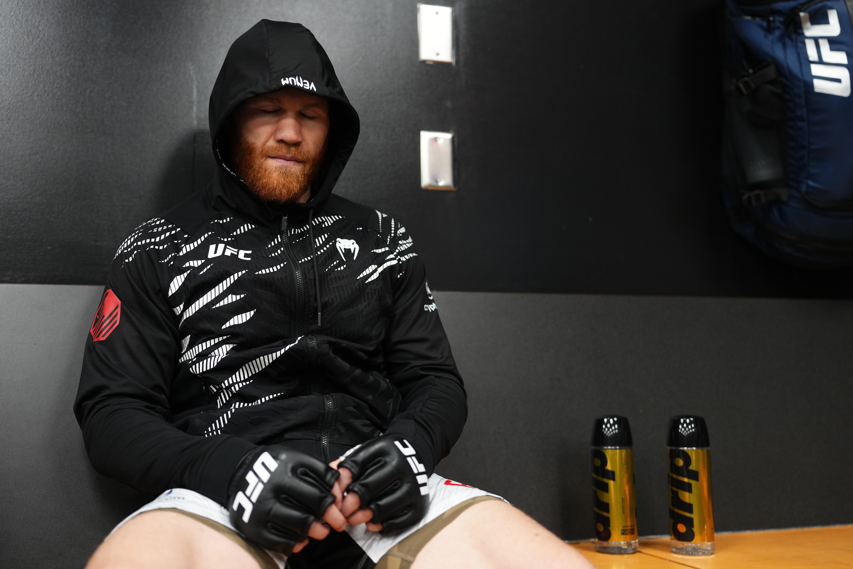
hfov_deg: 45.4
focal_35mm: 43
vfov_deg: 31.2
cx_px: 426
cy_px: 284
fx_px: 1019
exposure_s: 1/400
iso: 2000
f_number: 2
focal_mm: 43
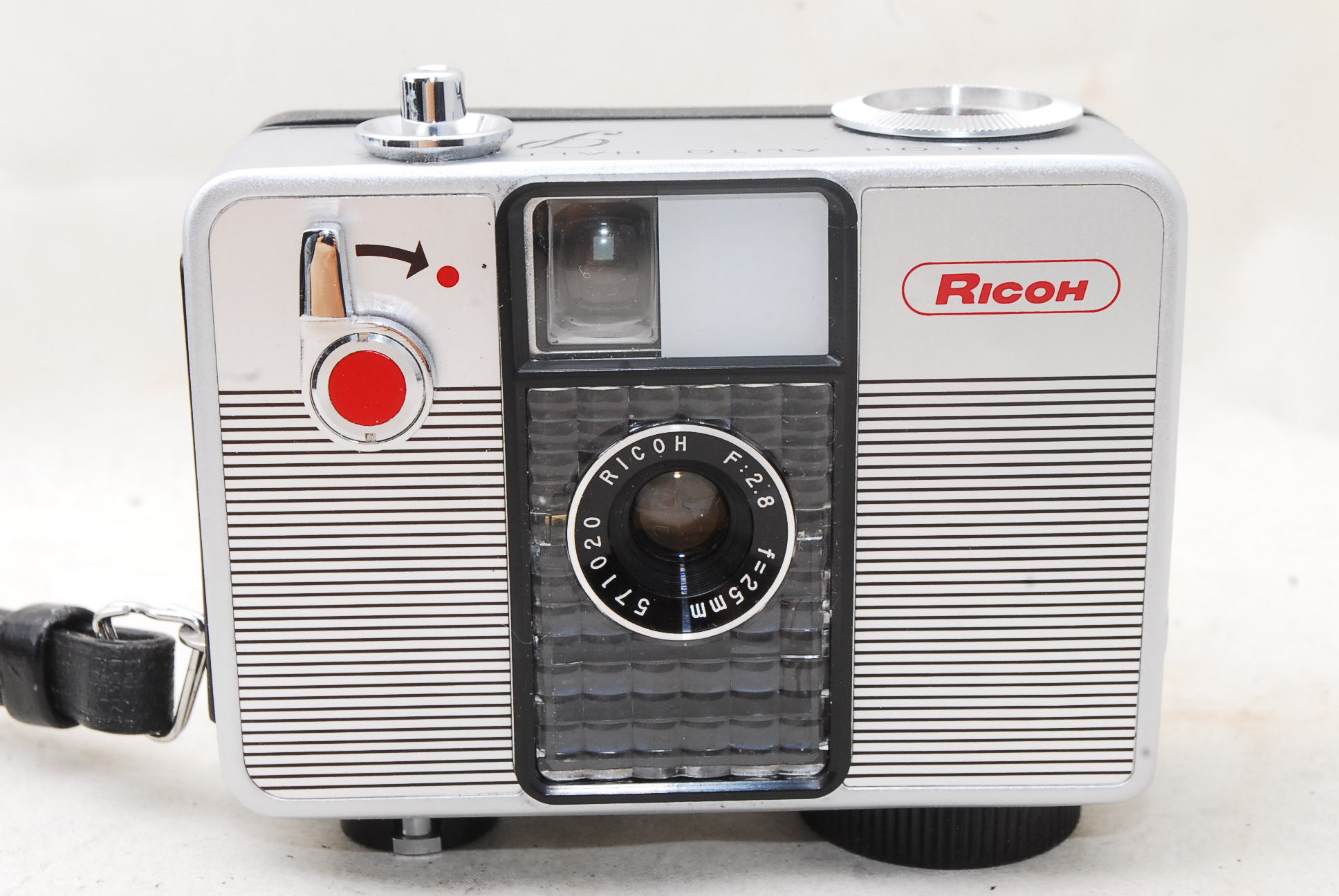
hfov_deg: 30.5
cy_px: 448
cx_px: 670
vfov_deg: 20.7
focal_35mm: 66
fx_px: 2458
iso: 640
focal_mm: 44
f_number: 13
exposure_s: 1/125
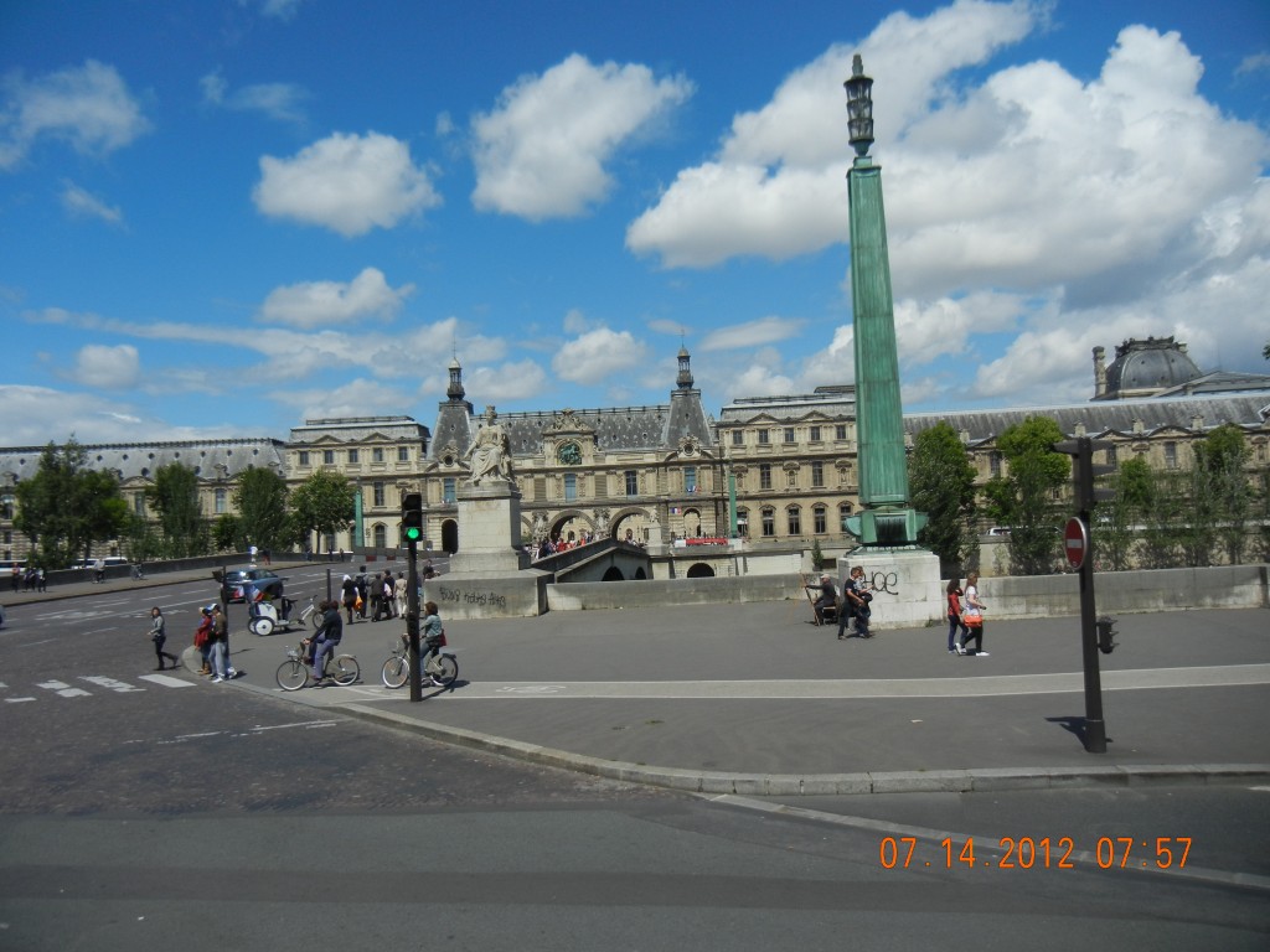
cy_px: 476
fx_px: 1101
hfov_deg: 60.0
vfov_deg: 46.8
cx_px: 635
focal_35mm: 30
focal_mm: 5.4
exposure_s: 1/781
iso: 160
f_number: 7
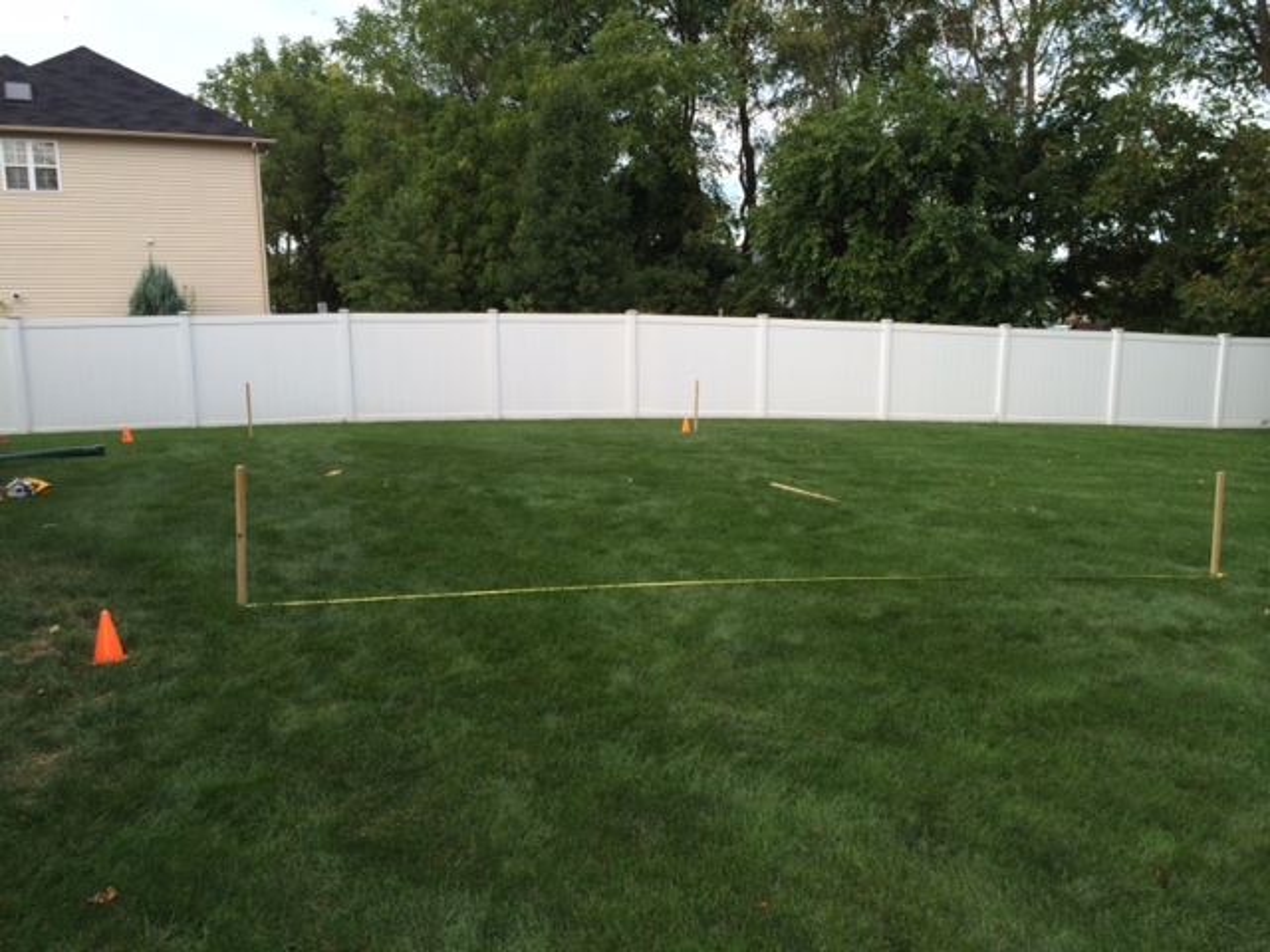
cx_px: 635
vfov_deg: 46.8
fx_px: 1101
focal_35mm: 30
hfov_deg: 60.0
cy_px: 476
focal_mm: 4.12
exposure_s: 1/488
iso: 32
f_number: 2.2
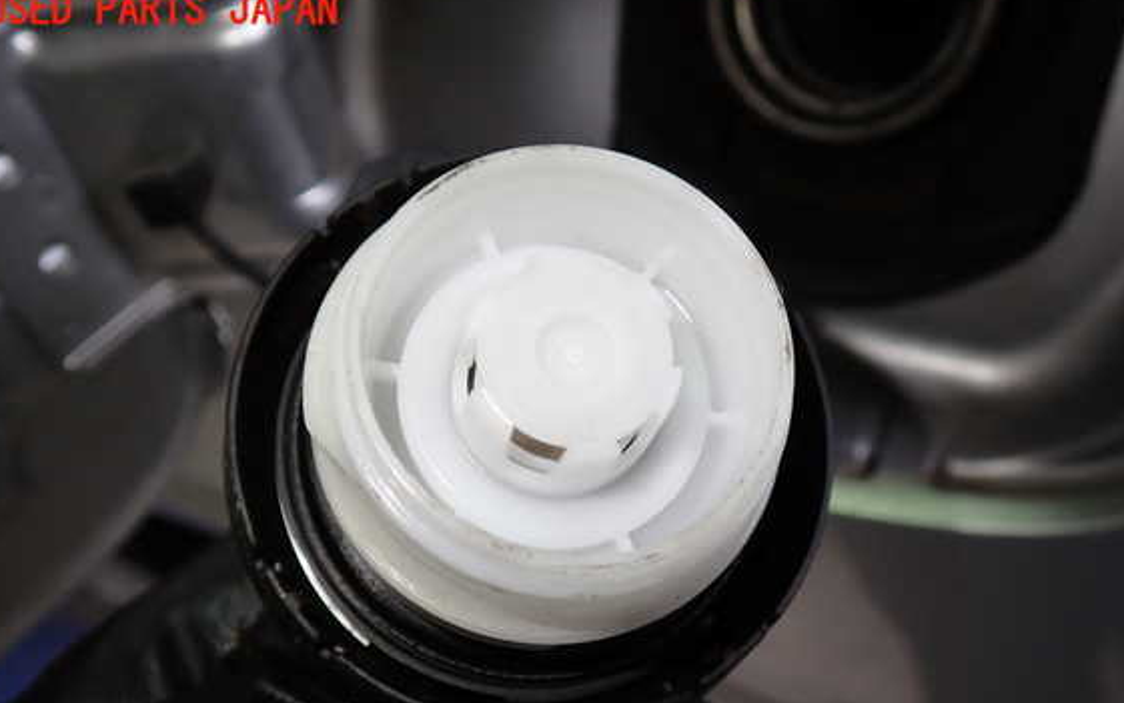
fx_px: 1042
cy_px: 437
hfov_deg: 56.7
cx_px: 575
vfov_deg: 37.1
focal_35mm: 34
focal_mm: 5.4
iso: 100
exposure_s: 1/60
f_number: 2.3
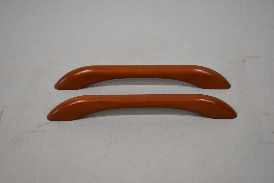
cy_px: 92
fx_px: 457
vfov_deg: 22.6
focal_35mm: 60
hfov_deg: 33.4
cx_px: 137
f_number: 4.8
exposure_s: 1/250
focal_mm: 40
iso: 800
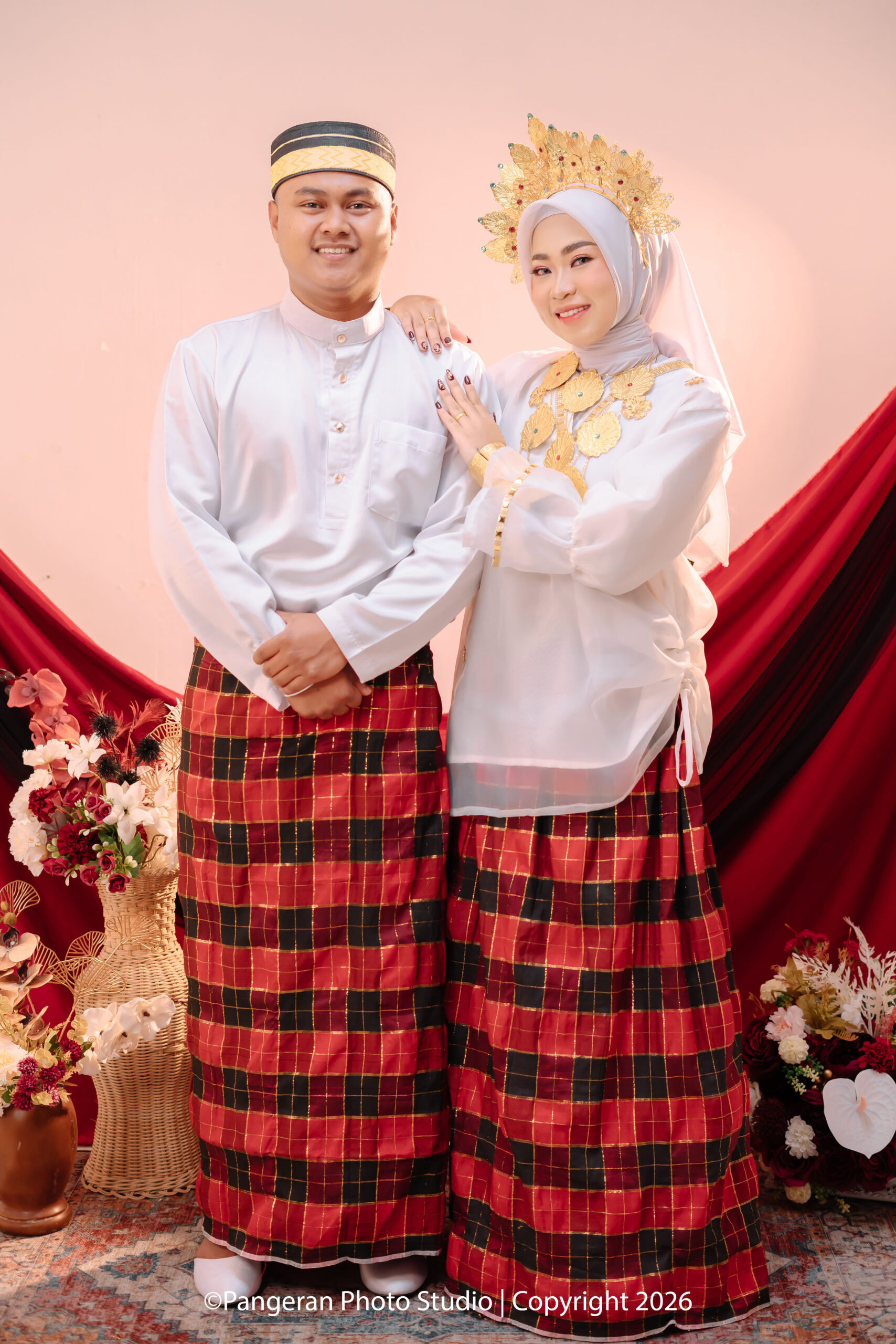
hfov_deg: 27.0
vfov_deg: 39.6
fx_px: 1866
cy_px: 672
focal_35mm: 50
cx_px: 448
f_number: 2.8
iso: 800
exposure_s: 1/160
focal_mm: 50
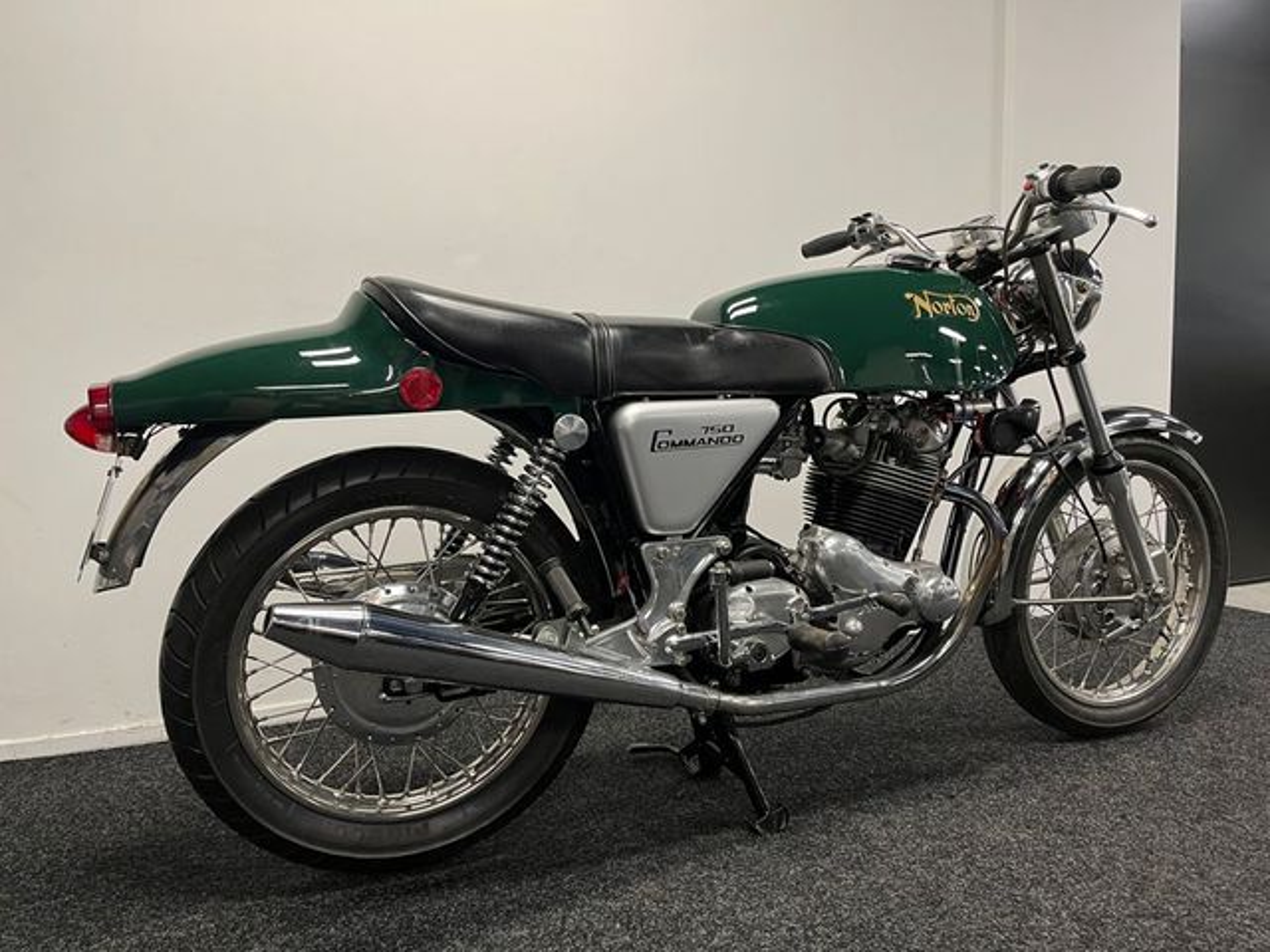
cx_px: 635
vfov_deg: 53.1
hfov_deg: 67.3
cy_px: 476
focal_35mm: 26
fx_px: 954
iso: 100
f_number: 1.6
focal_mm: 5.1
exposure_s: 1/50
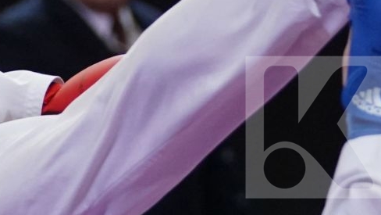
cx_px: 54
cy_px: 127
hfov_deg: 3.2
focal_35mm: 676
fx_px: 6832
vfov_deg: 1.8
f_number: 2.8
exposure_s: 1/1000
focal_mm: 117
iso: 4000
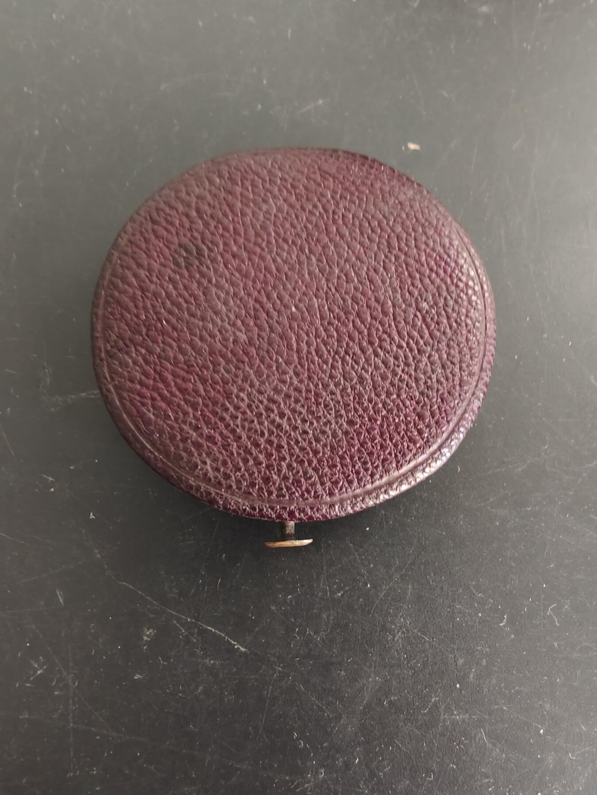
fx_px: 529
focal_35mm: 23
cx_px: 298
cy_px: 398
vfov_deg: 73.9
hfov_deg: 58.9
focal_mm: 2.32
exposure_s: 1/50
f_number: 2
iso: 1000
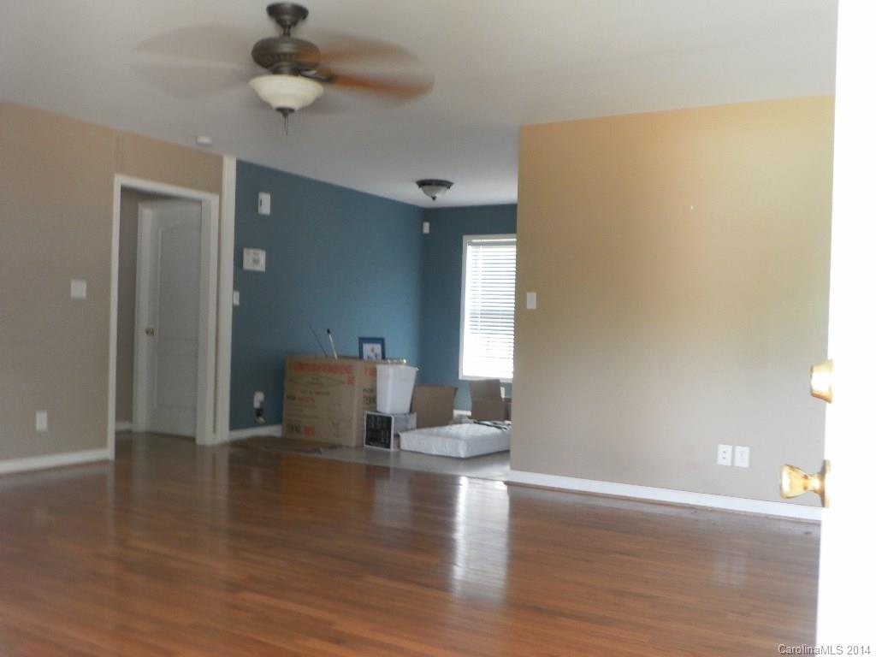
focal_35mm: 33
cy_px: 328
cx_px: 438
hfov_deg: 55.4
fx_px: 835
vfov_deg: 42.9
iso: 200
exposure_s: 1/13
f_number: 2.8
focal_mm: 5.9
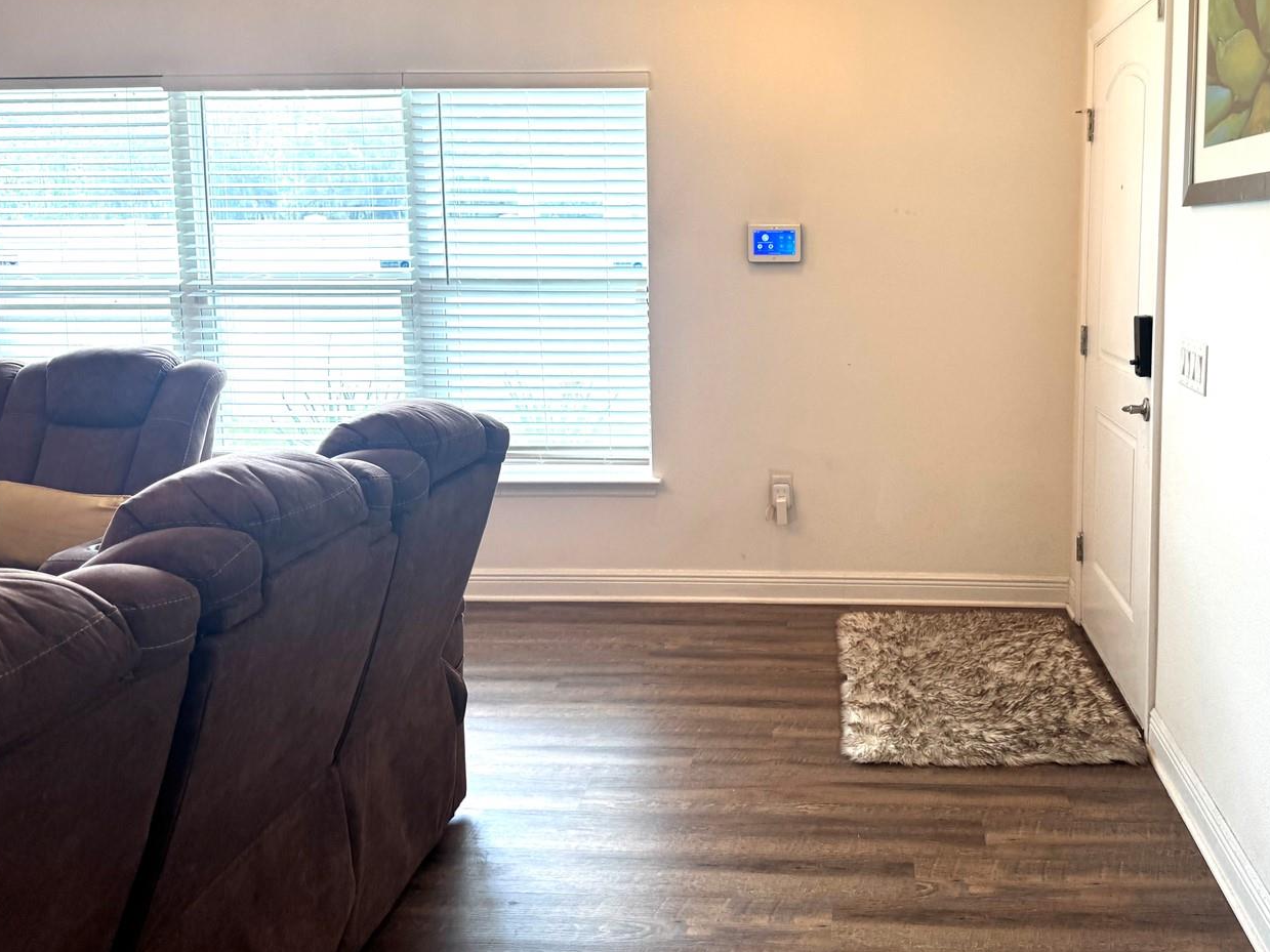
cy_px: 347
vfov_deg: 45.0
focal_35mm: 31
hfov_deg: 57.5
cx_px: 807
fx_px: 1137
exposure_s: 1/120
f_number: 1.78
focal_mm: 6.76
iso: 80
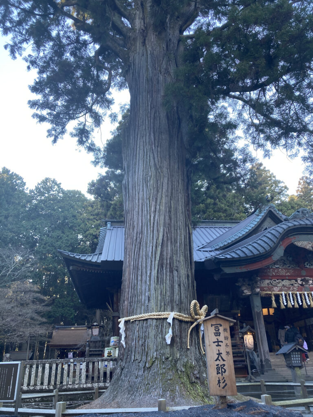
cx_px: 156
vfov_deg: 63.4
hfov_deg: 49.7
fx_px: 338
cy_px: 208
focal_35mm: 28
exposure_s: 1/121
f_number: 1.8
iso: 64
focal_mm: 3.99
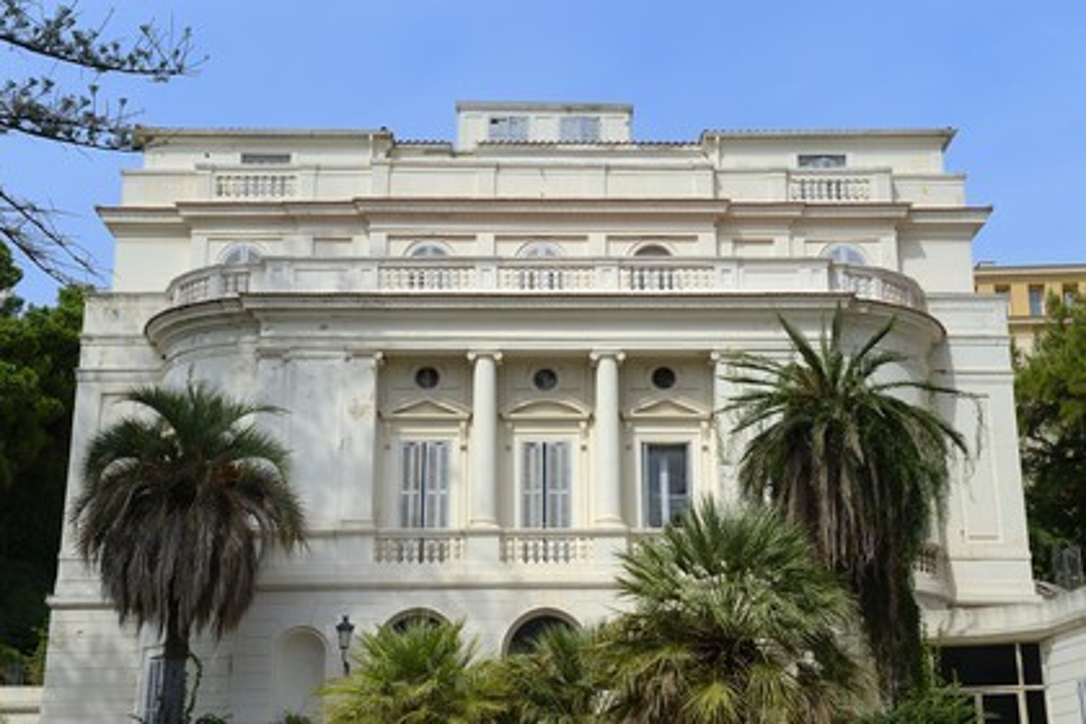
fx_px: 1508
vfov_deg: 27.0
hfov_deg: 39.6
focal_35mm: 50
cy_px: 362
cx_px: 543
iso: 200
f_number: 11
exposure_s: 1/250
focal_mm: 50
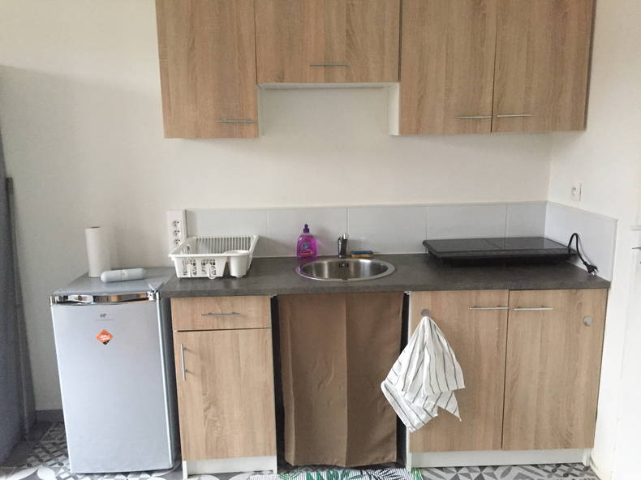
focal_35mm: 29
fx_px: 537
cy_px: 240
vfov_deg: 48.2
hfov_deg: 61.7
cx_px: 320
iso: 250
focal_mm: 4.15
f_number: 2.2
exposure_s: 1/17
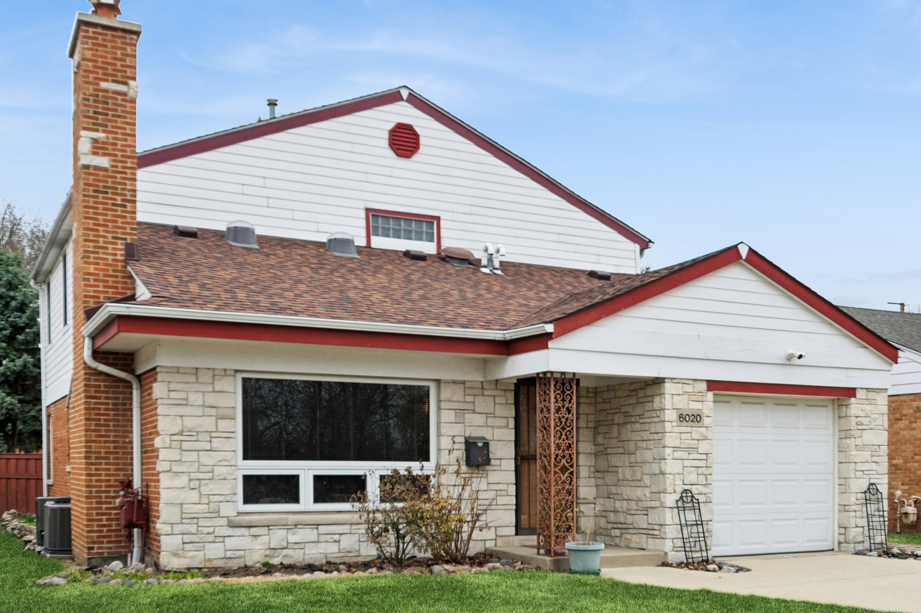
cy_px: 301
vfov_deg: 35.9
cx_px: 462
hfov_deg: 51.9
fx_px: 946
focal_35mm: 37
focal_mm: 21.9
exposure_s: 1/500
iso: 400
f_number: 8
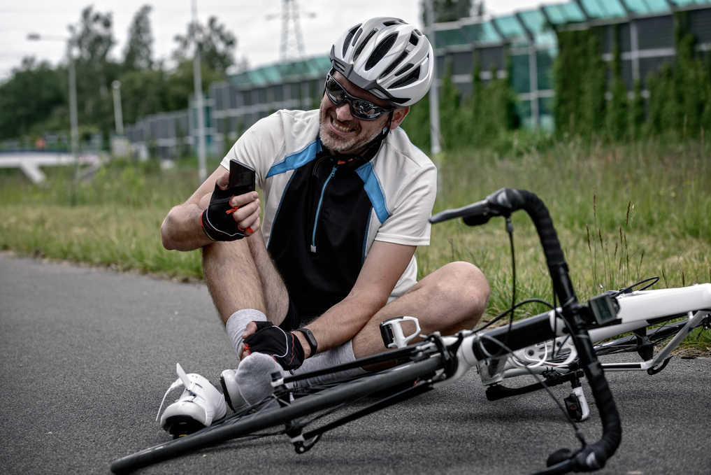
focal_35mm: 110
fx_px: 2173
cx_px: 356
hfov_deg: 18.6
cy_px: 238
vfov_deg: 12.5
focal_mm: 110
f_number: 5.6
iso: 200
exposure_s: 1/200
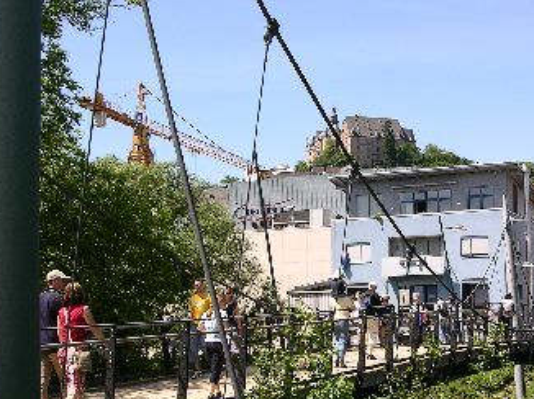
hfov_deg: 30.4
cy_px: 255
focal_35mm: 63
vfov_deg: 23.2
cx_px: 378
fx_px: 971
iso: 50
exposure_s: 1/122
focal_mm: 8.9
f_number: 7.1
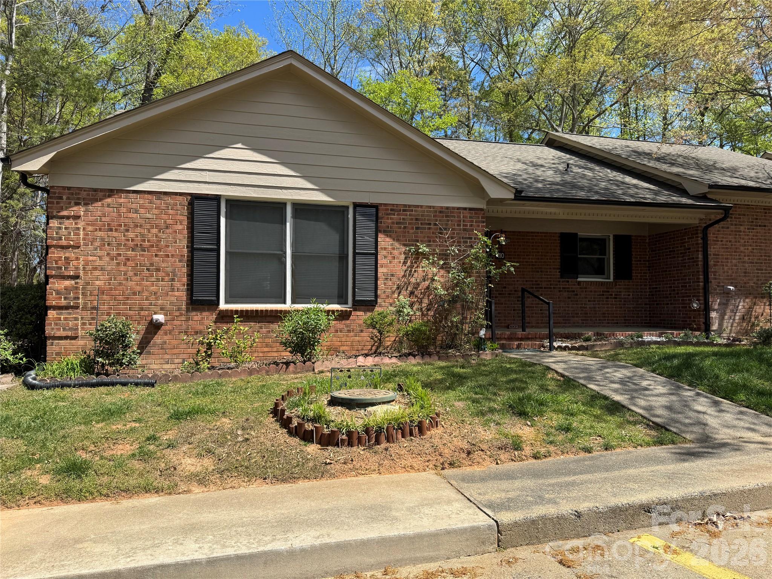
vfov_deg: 56.8
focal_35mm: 24
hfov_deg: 71.6
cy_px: 290
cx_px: 386
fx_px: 535
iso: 80
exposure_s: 1/2959
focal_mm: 6.76
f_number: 1.78
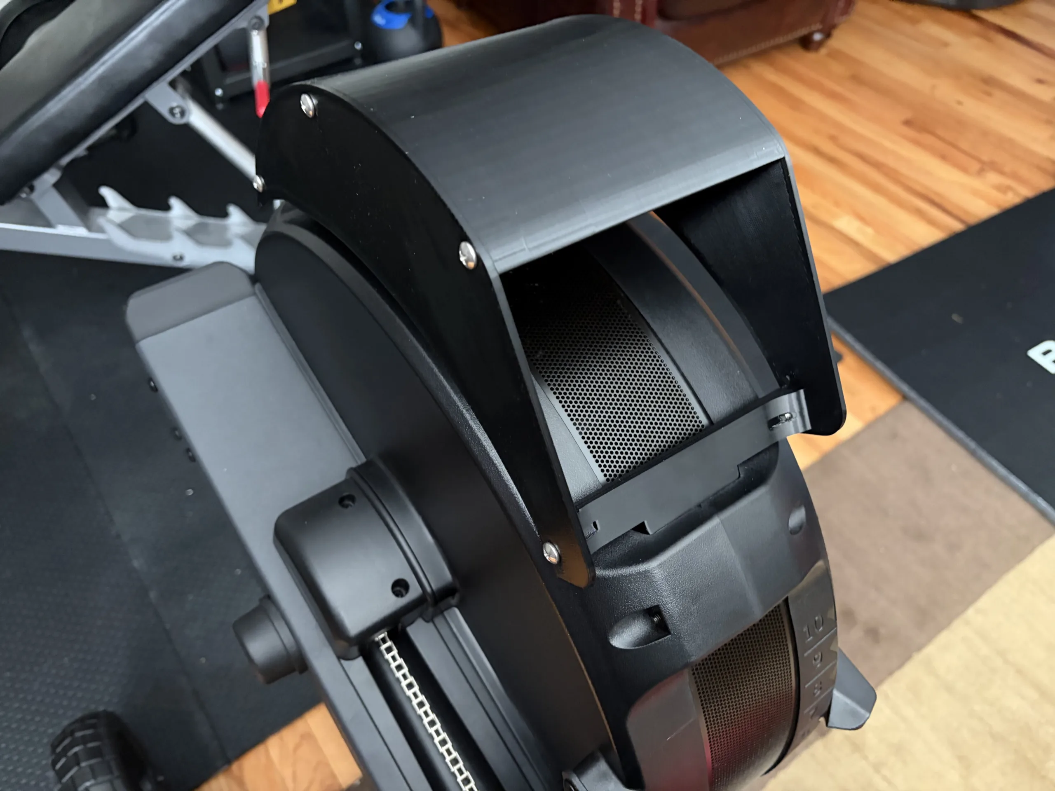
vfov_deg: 53.1
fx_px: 792
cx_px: 528
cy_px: 396
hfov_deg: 67.3
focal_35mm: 26
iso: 800
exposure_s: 1/30
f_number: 1.6
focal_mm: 5.96
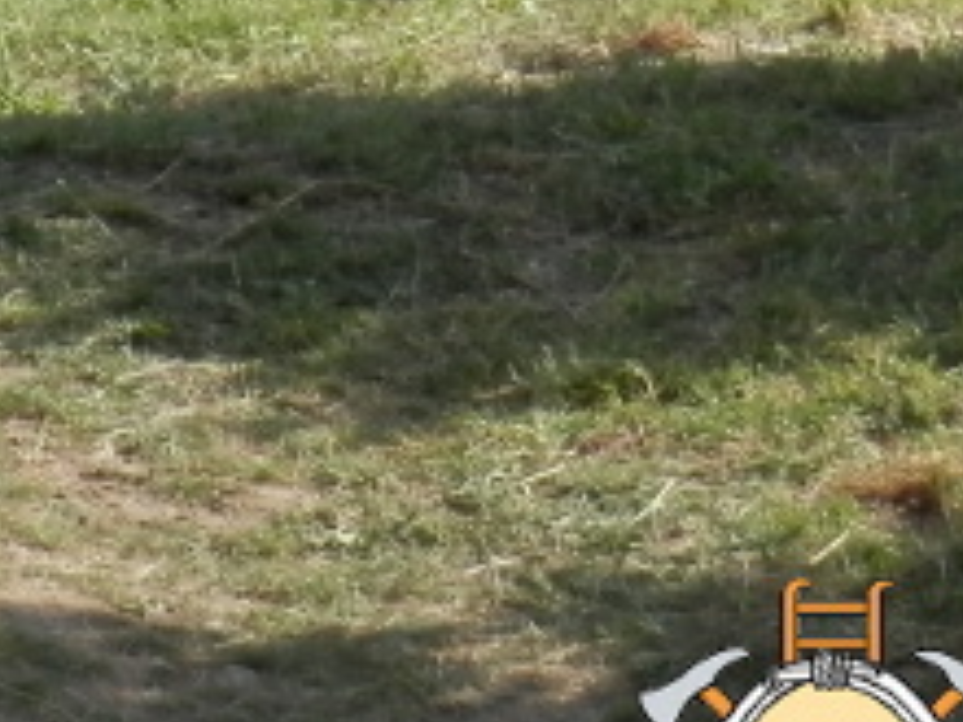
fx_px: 7483
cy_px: -24
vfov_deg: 5.5
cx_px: -578
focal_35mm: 269
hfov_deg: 7.2
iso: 80
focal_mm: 14.4
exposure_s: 1/320
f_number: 4.6
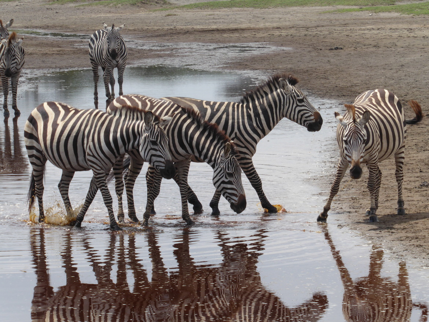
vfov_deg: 4.2
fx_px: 4438
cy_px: 161
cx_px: 214
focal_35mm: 358
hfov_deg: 5.5
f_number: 5.9
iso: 100
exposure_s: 1/320
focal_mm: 57.7
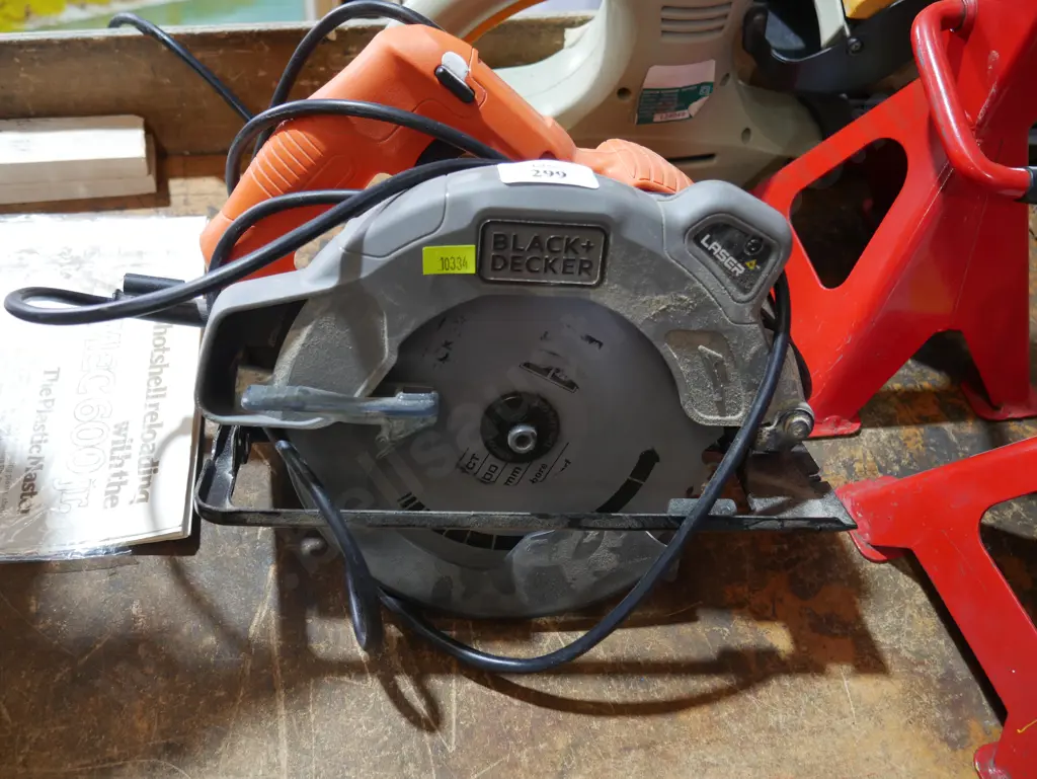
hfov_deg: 56.8
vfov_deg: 44.2
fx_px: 959
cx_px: 518
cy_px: 390
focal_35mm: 32
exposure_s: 1/60
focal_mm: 16
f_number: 3.6
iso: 500
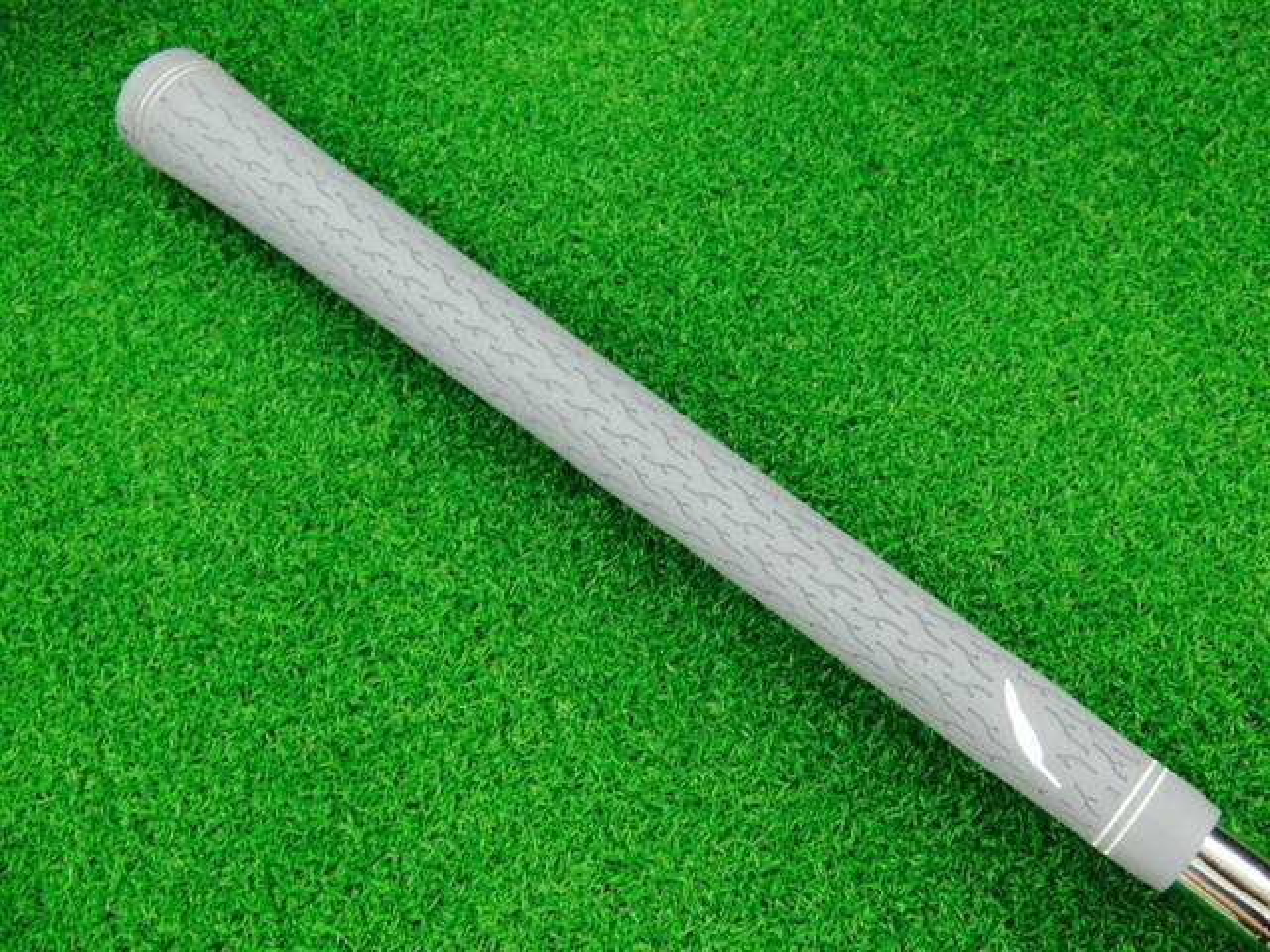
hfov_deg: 50.1
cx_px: 635
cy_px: 476
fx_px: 1357
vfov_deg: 38.7
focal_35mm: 37
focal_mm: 6.42
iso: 400
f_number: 3.6
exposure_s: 1/30
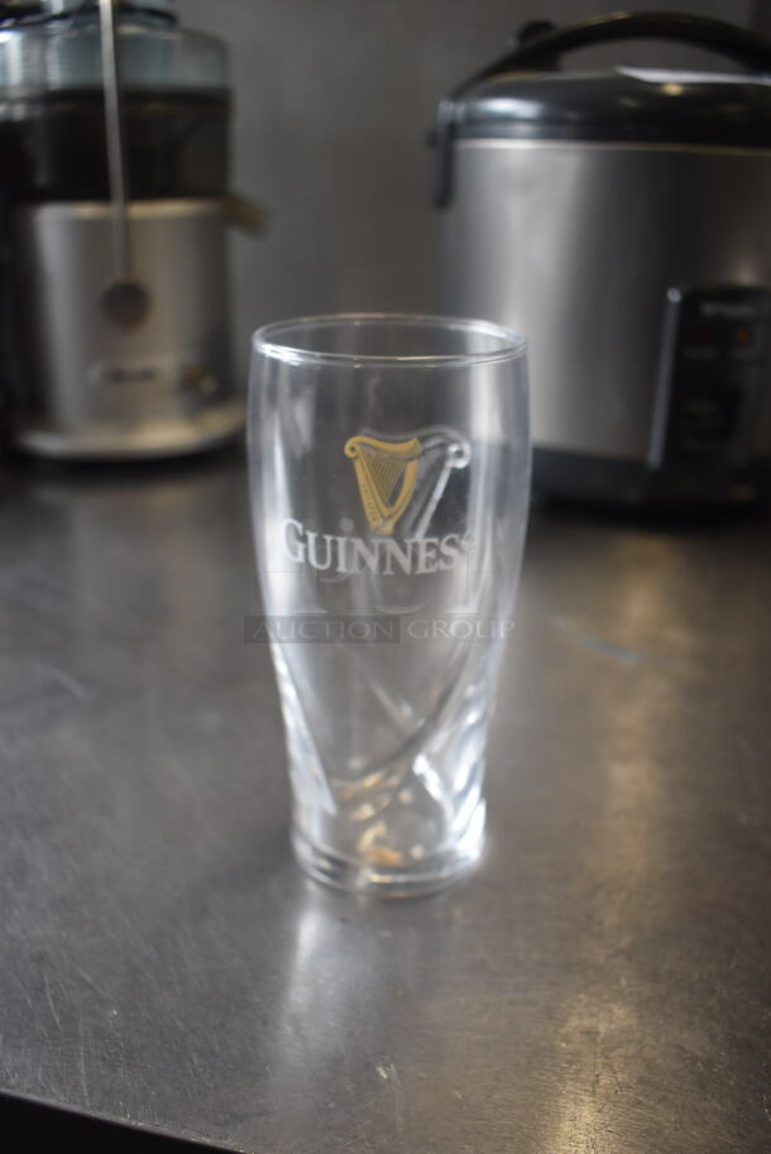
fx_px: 962
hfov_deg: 43.7
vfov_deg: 61.9
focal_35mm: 30
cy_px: 577
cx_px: 386
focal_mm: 20
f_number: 3.8
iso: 800
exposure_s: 1/250
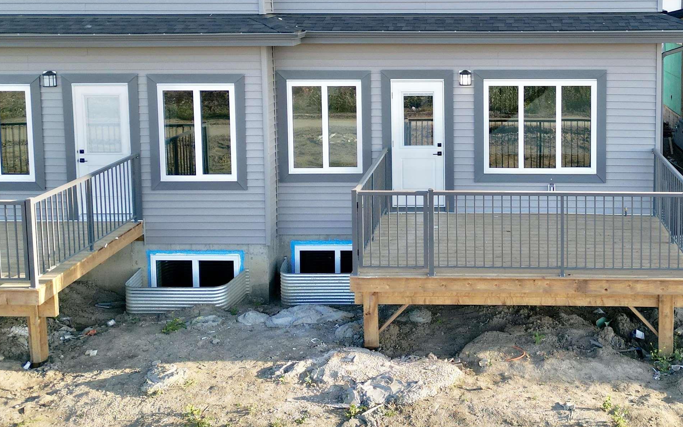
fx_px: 763
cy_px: 65
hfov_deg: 47.1
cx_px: 477
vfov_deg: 30.2
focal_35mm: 41
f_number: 1.7
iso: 200
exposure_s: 1/1000
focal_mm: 6.72
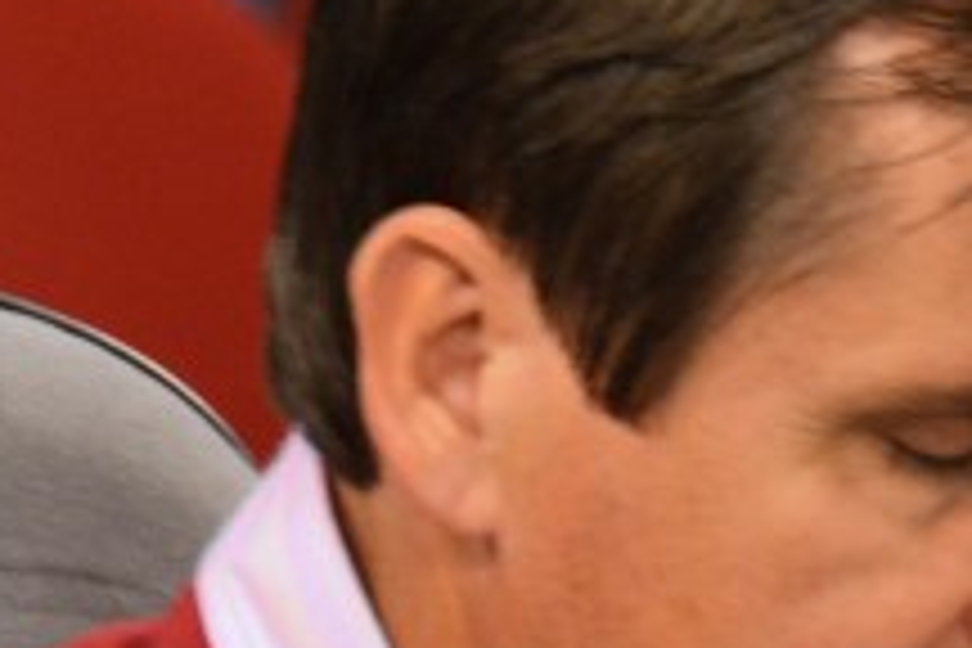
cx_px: 875
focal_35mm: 839
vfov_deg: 1.6
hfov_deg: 2.5
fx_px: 22642
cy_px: 1174
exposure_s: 1/40
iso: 800
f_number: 5.3
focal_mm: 105
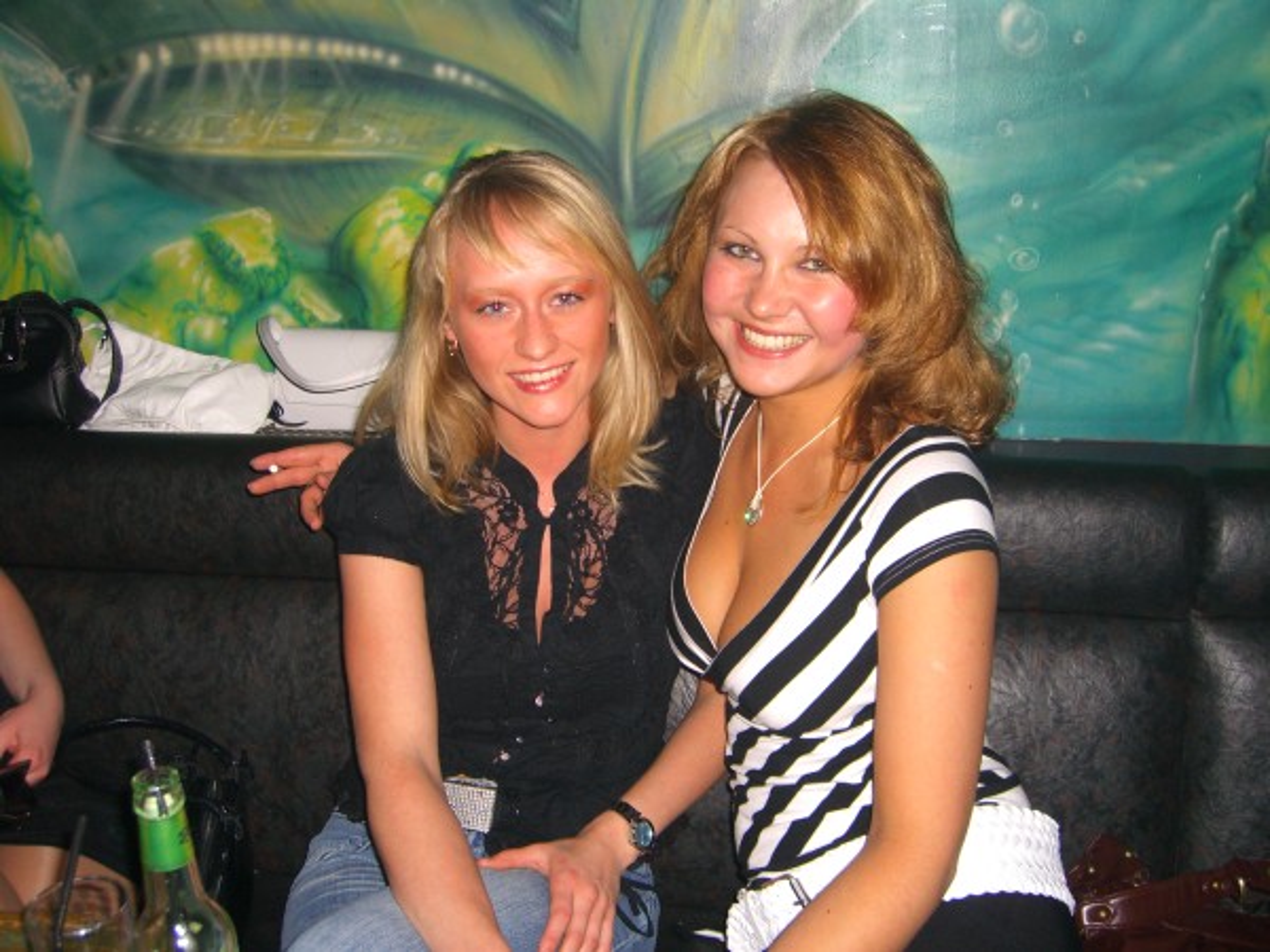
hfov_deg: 49.0
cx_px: 635
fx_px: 1394
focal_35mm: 38
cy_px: 476
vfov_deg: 37.7
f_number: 2.8
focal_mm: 7.9
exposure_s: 1/60
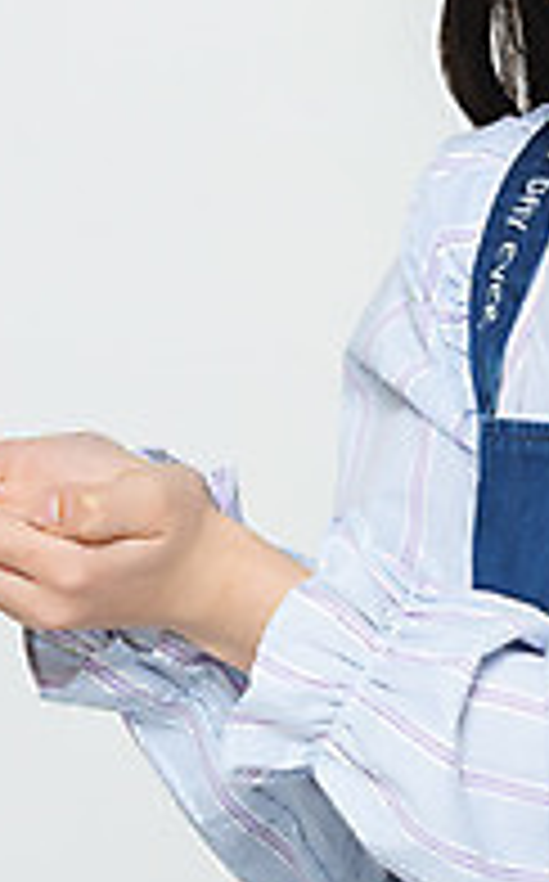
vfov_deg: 5.6
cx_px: 740
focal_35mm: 374
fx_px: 8980
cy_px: 158
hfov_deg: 3.5
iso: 100
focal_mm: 120
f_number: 14
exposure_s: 1/125
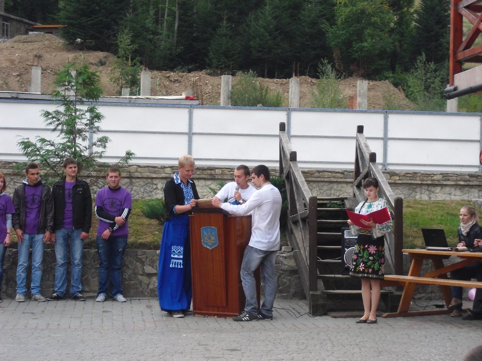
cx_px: 241
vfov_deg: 13.8
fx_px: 1490
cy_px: 180
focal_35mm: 107
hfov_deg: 18.4
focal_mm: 18.9
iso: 100
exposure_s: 1/100
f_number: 5.6
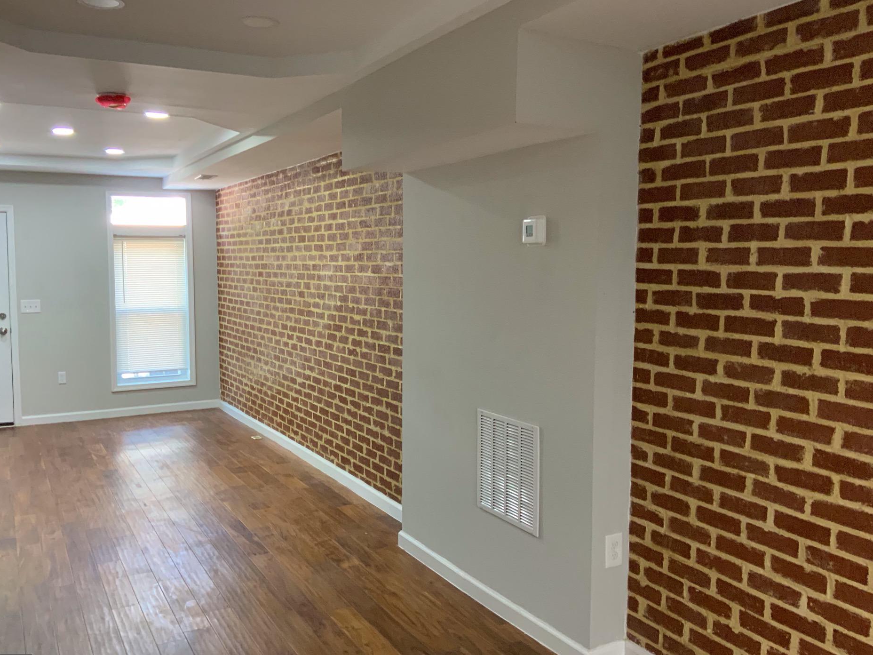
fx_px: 807
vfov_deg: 44.2
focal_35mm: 32
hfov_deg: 56.7
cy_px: 331
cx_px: 396
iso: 200
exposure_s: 1/60
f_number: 1.8
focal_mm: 3
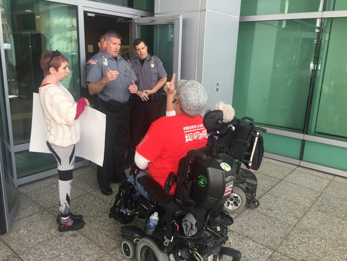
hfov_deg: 61.7
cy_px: 130
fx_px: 291
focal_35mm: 29
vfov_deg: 48.2
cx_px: 174
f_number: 2.2
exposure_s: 1/60
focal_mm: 4.15
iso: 32
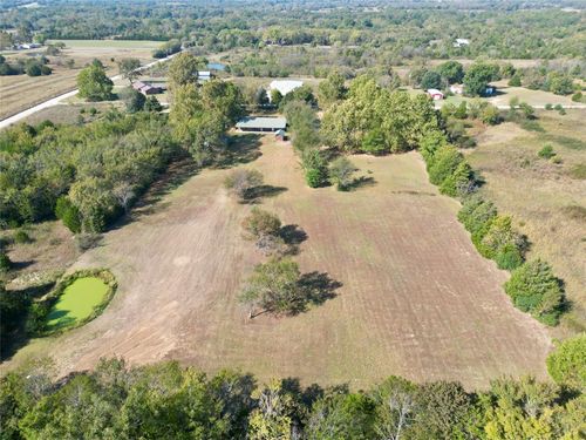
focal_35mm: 24
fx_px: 406
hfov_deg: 71.6
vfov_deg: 56.8
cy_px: 220
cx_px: 293
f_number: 1.7
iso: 100
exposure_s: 1/1250
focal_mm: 6.72
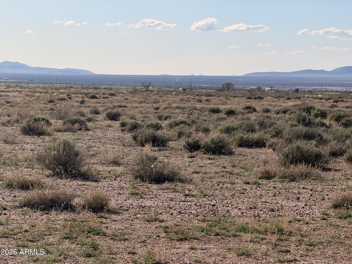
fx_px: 1220
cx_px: 176
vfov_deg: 12.3
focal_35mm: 120
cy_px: 132
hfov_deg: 16.4
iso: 50
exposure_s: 1/2817
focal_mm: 15.66
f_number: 2.8
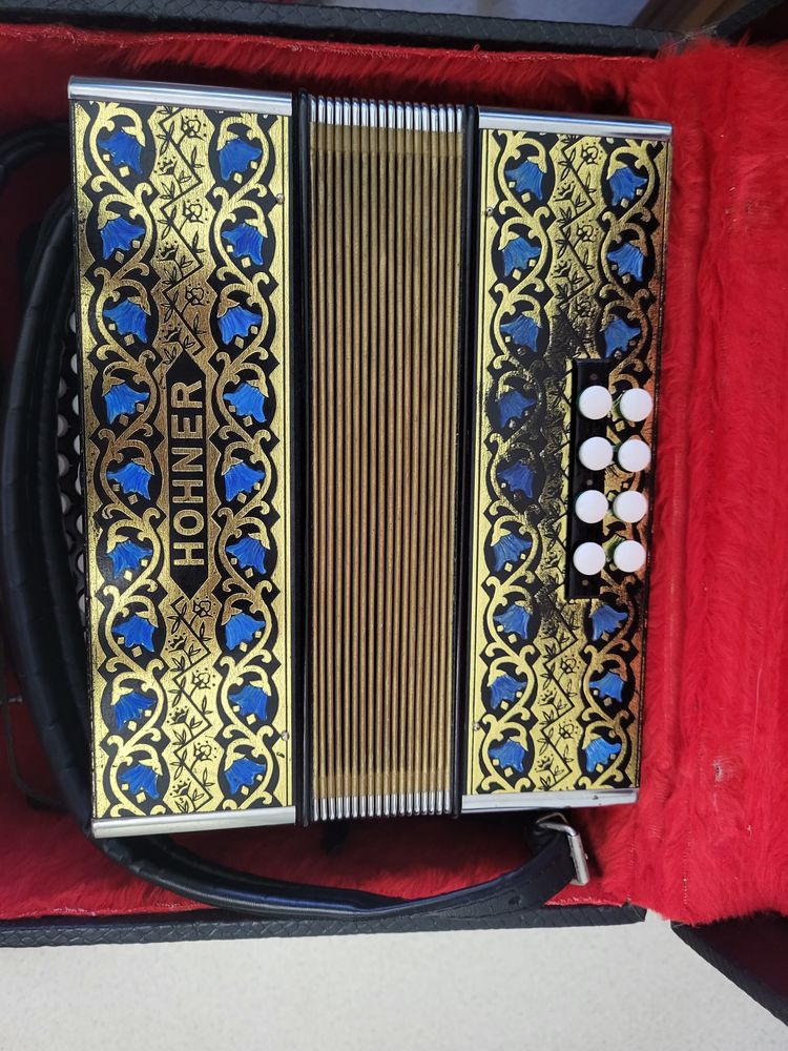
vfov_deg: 67.3
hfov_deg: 53.1
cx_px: 394
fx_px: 789
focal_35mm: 26
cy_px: 526
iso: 640
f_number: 1.8
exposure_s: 1/25
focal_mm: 5.4
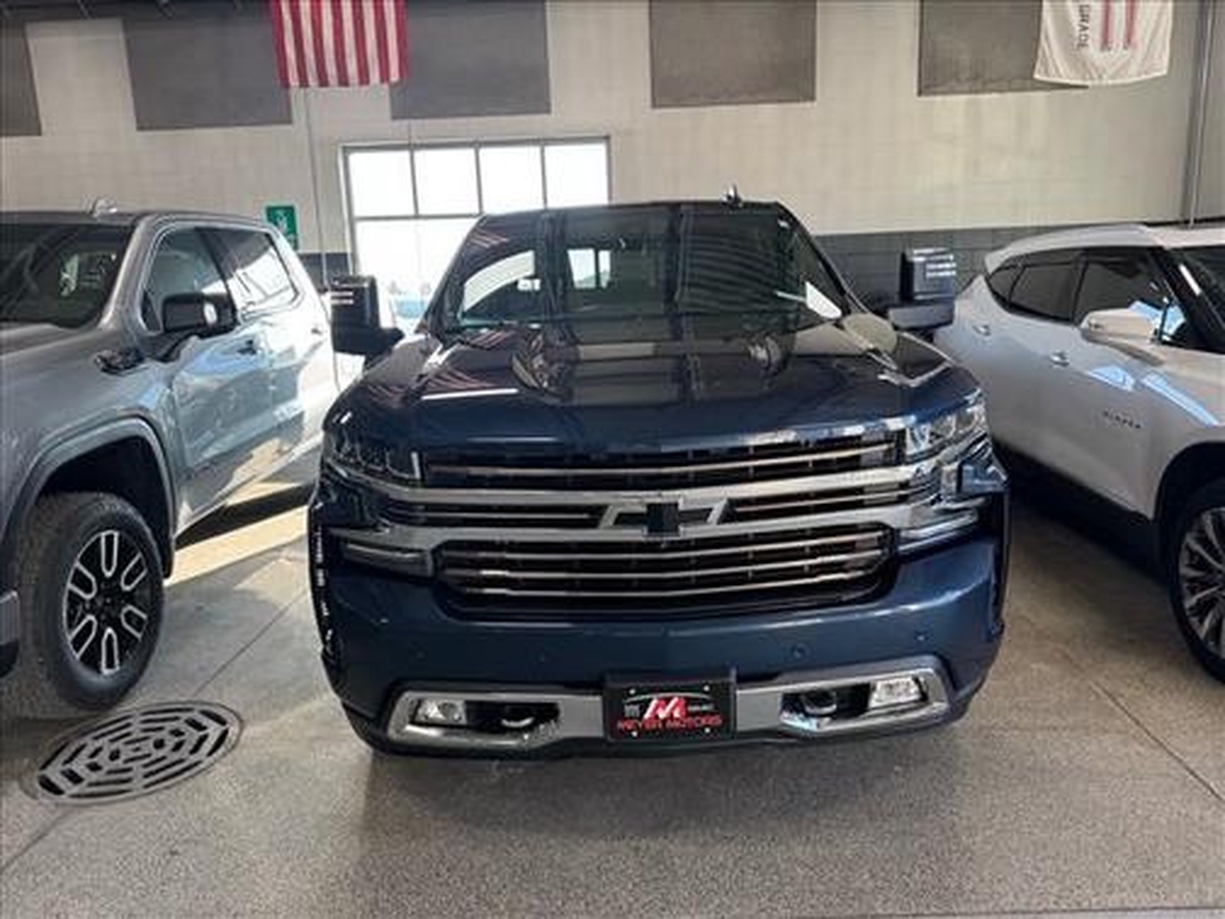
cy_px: 460
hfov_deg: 71.6
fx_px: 849
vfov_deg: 56.8
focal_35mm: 24
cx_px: 612
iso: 100
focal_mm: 6.76
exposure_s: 1/120
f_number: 1.78
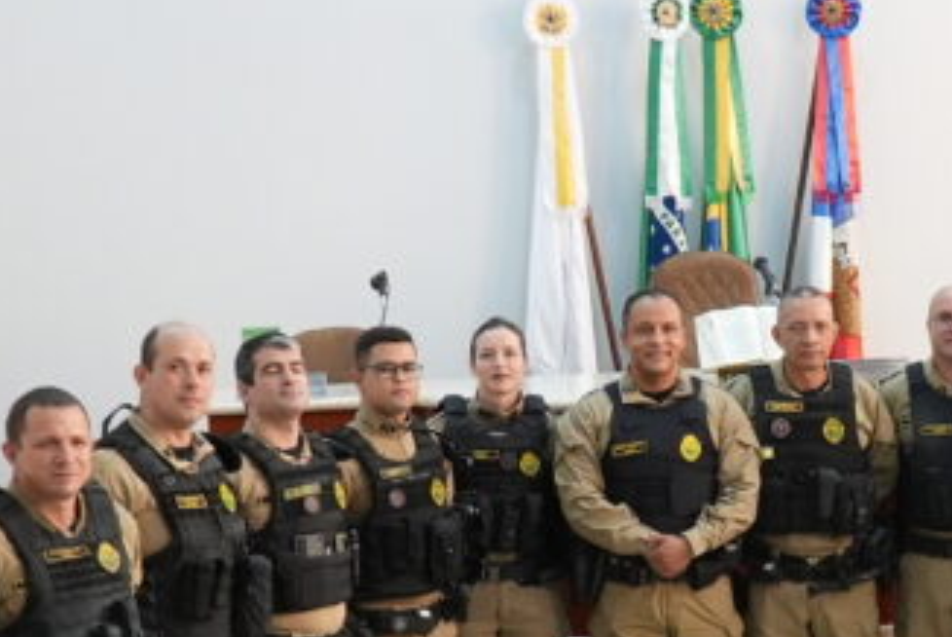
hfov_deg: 25.1
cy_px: 487
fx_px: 2117
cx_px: 686
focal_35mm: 80
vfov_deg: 17.0
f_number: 4.5
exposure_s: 1/200
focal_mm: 23
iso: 3200
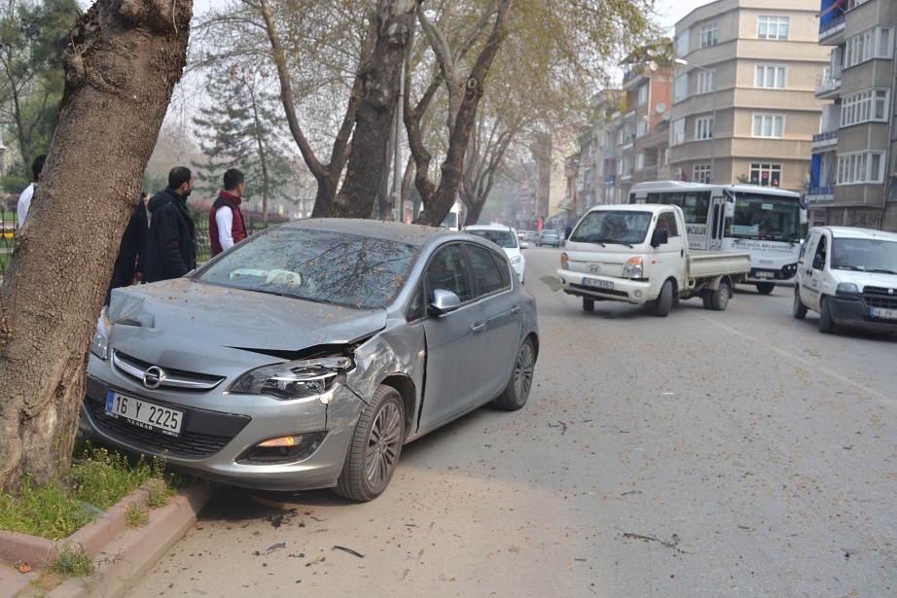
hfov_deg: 53.1
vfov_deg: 36.9
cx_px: 448
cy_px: 299
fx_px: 897
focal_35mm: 36
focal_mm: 24
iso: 100
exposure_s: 1/160
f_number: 6.3
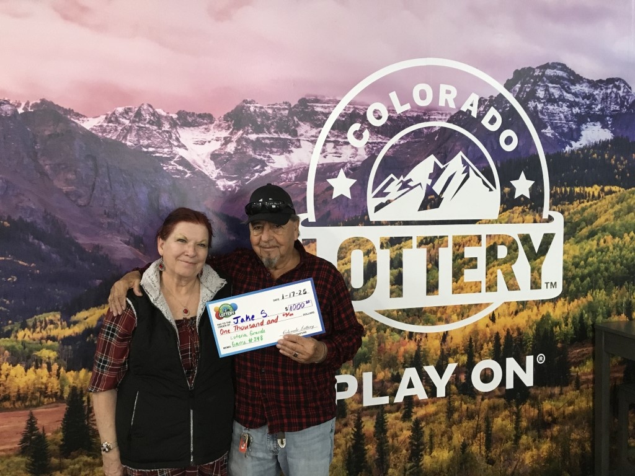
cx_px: 318
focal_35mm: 29
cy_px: 238
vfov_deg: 48.2
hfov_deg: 61.7
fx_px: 532
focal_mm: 4.15
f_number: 2.2
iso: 200
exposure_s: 1/24
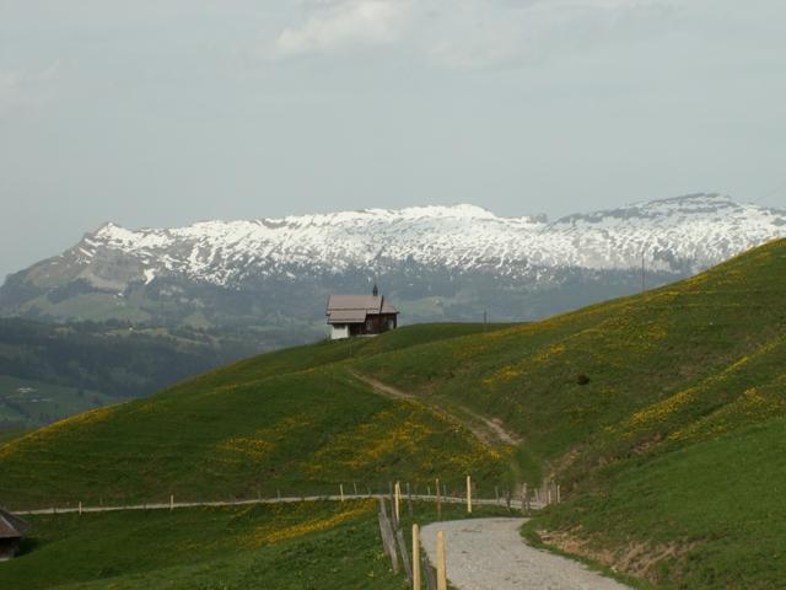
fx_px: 1658
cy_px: 295
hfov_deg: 26.7
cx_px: 393
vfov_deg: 20.2
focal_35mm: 73
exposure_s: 1/200
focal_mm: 12.18
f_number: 8
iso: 50
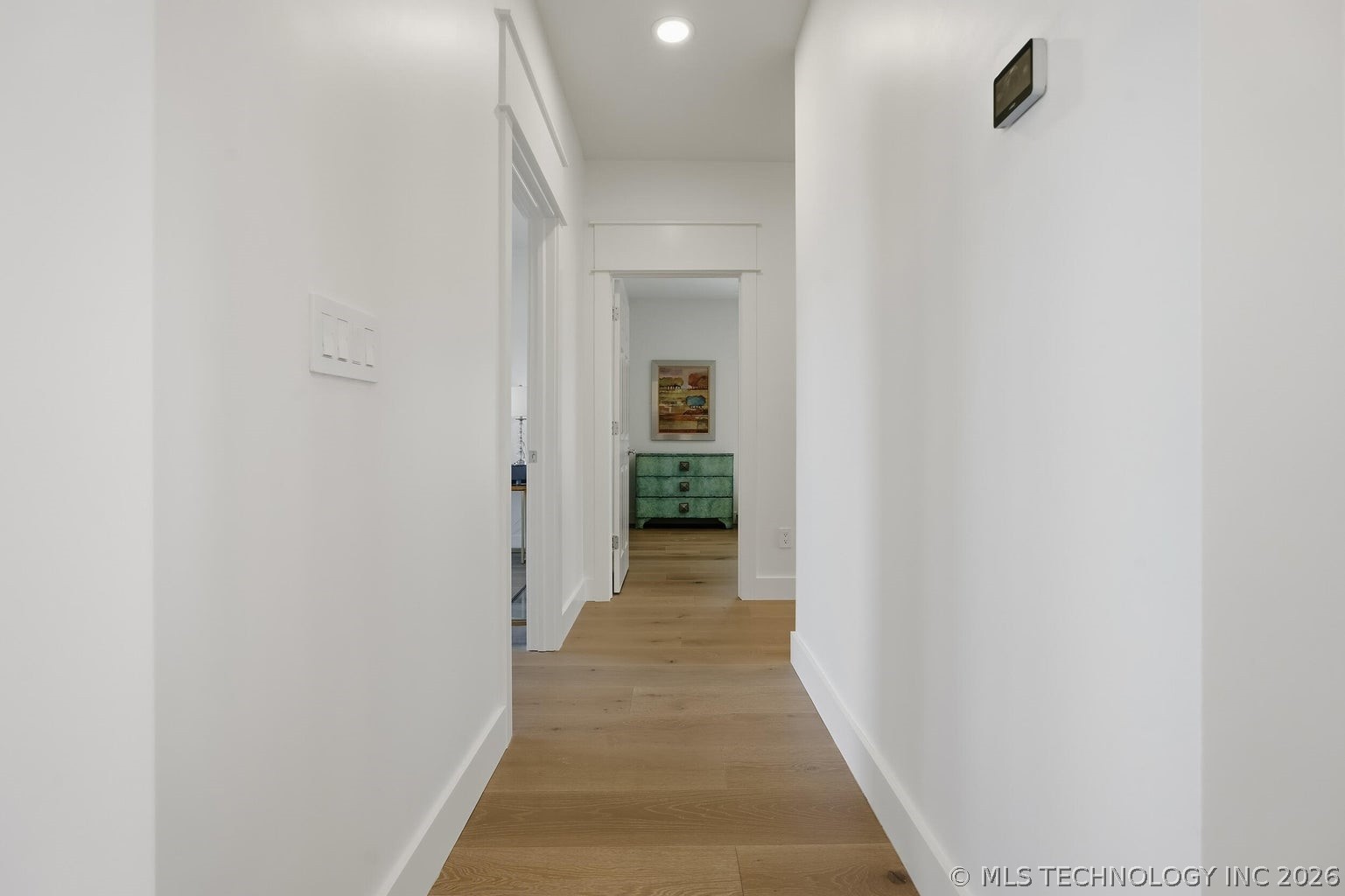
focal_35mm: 16
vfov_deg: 73.7
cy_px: 448
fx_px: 598
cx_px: 672
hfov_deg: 96.7
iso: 160
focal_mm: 16
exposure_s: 1/250
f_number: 8
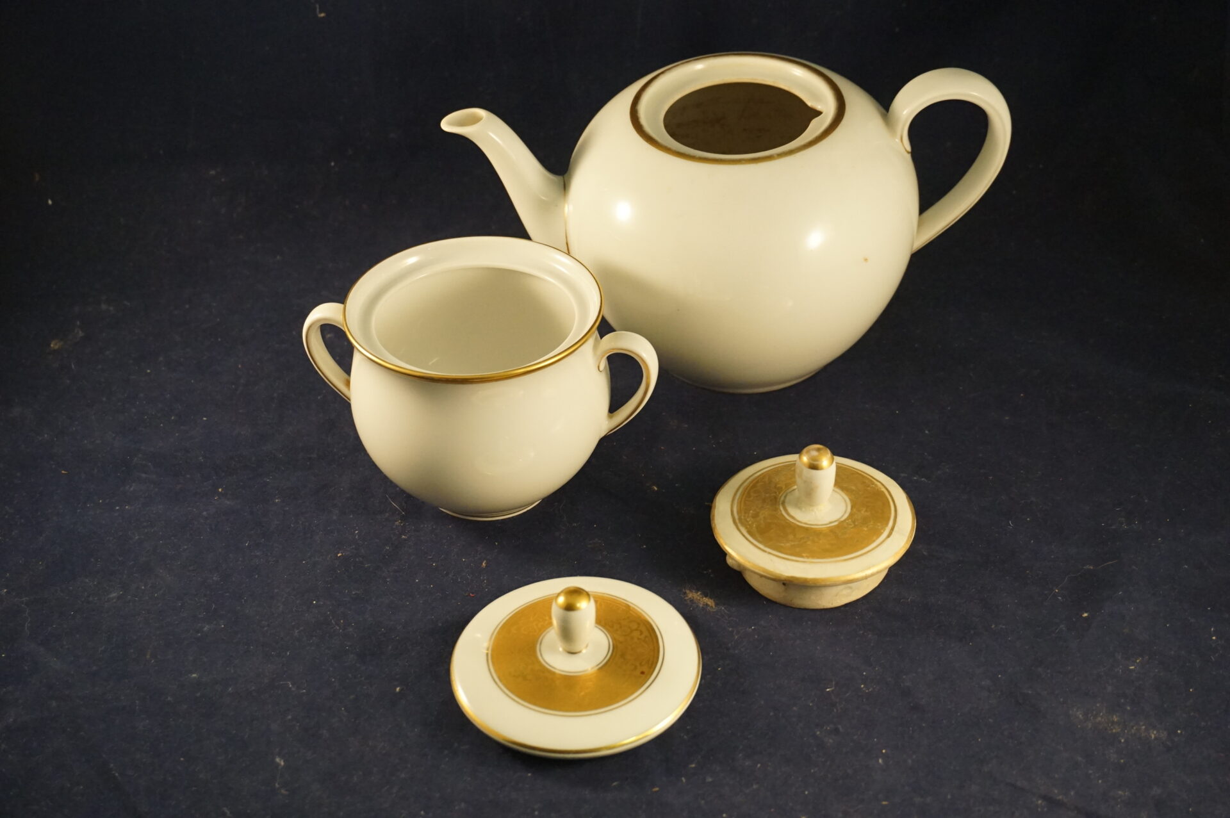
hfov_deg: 38.9
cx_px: 615
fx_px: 1741
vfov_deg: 26.4
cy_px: 409
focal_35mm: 51
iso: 2500
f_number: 5
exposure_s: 1/160
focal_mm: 34
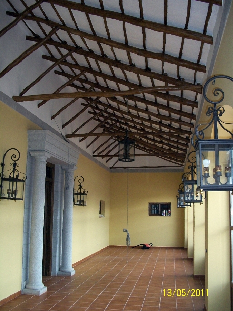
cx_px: 116
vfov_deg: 52.6
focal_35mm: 35
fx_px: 314
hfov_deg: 40.7
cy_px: 156
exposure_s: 1/30
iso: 320
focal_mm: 6.3
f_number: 3.1
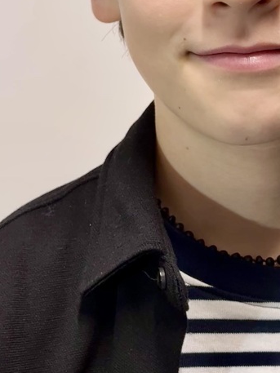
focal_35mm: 112
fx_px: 1207
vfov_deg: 17.5
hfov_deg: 13.1
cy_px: 150
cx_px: 256
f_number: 1.78
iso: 125
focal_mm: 6.76
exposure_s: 1/50
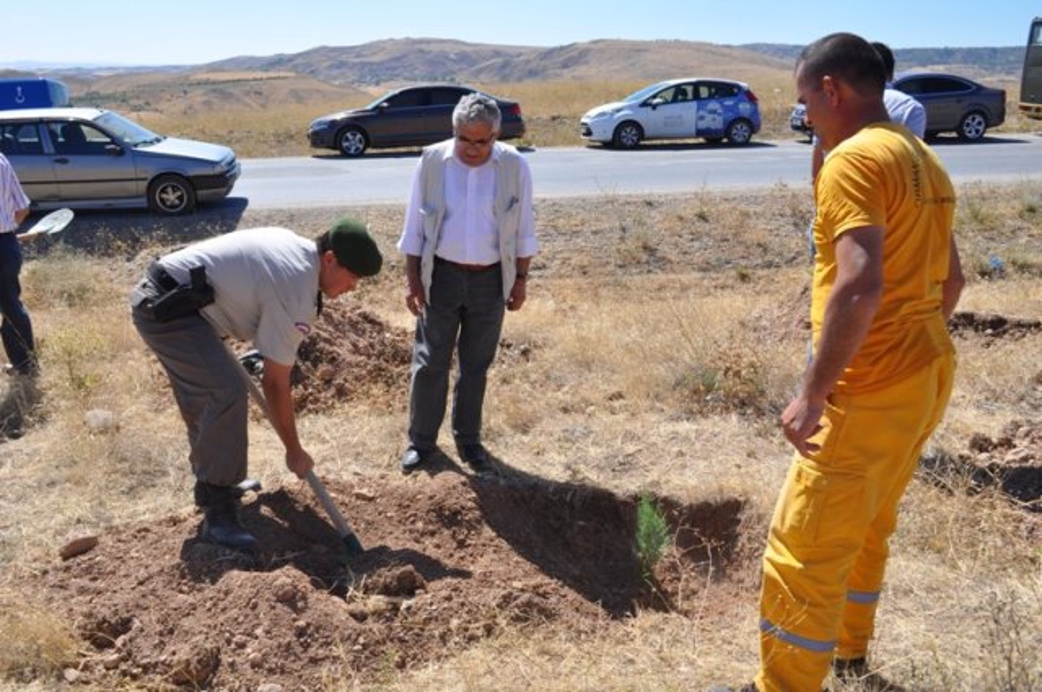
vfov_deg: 39.9
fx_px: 954
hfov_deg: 57.3
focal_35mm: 33
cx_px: 521
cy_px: 346
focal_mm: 22
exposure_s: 1/400
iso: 200
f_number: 10
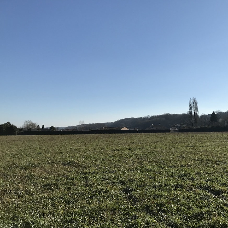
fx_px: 253
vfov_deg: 48.4
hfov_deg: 47.9
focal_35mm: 34
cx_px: 144
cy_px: 116
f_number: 1.8
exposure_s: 1/4367
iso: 20
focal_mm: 3.99
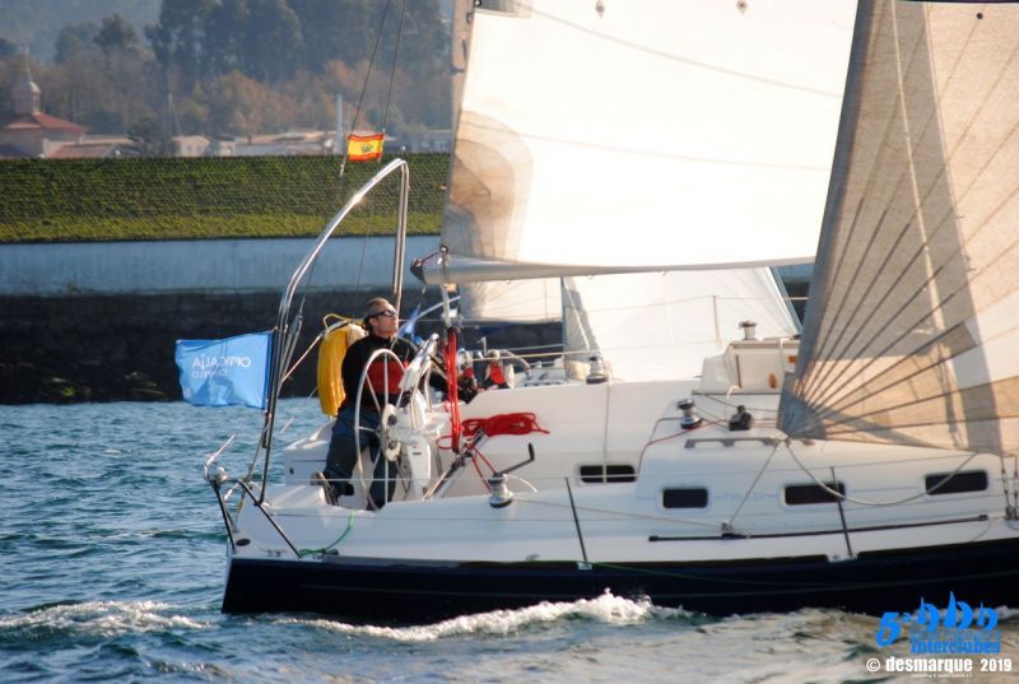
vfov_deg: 4.6
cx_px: 510
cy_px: 342
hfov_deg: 6.9
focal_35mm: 300
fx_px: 8509
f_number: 5.6
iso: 200
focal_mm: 200
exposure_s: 1/500
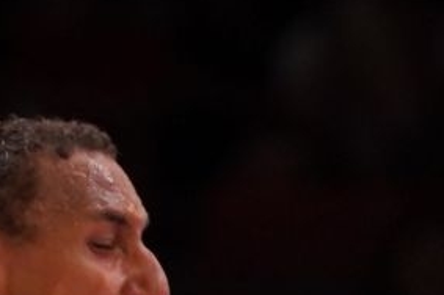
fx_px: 19057
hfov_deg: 1.3
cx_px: -273
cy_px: 755
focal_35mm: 1547
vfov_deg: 0.9
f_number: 2.8
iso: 800
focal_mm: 162
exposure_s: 1/1000
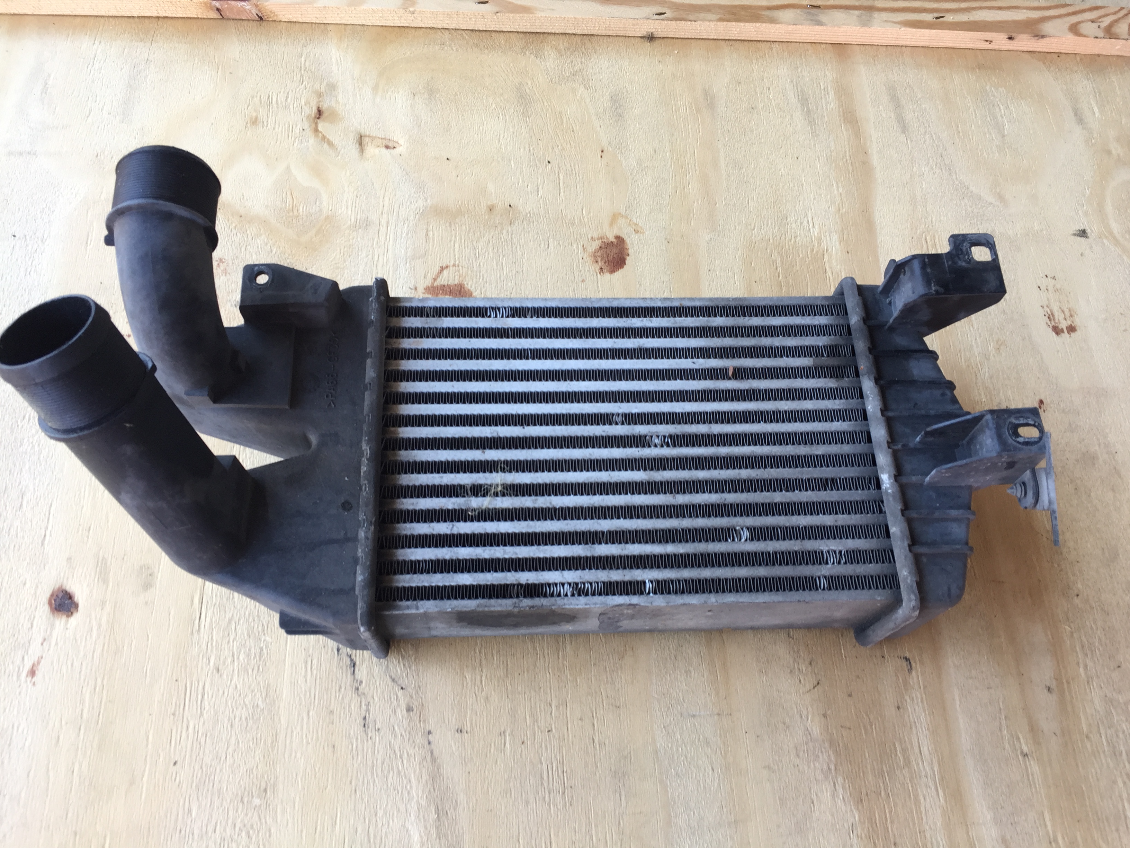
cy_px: 424
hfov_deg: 61.7
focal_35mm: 29
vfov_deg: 48.2
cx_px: 565
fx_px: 947
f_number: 2.2
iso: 32
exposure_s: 1/50
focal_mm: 4.15
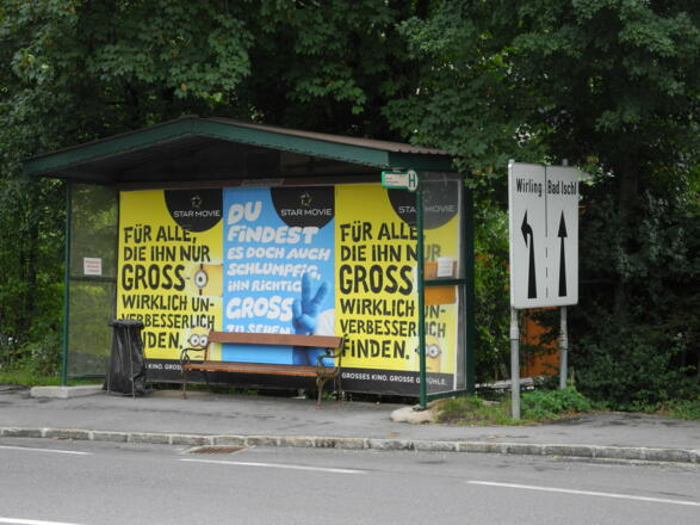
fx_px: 1719
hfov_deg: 23.0
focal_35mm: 85
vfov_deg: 17.4
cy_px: 262
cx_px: 350
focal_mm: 18.1
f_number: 4
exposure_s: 1/160
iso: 100
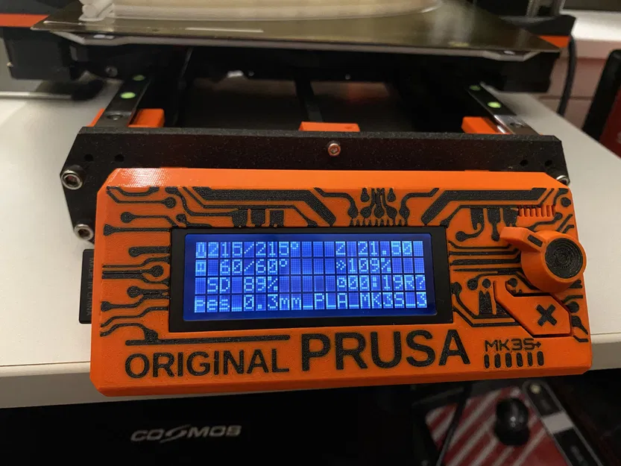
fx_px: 466
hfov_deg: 67.3
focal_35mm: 26
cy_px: 233
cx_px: 310
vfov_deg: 53.1
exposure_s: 1/29
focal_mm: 4.25
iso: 800
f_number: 1.8
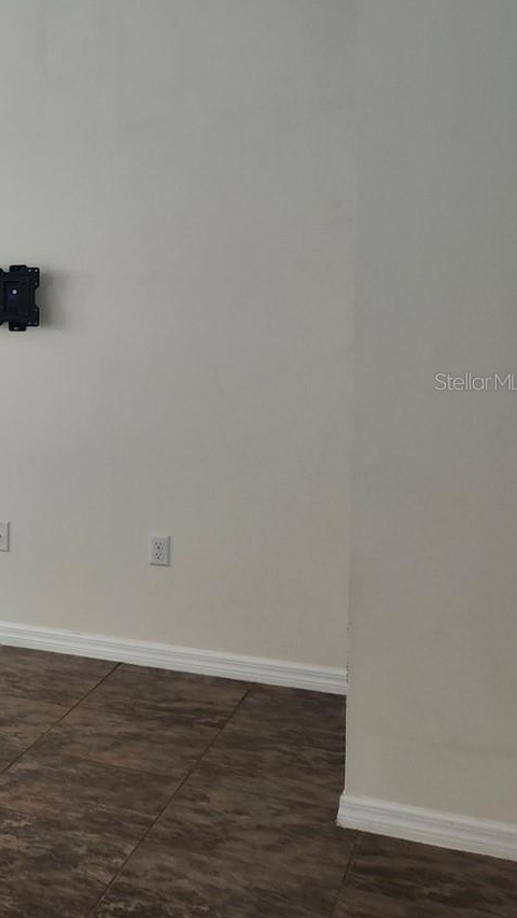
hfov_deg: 20.5
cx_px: -325
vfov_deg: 43.6
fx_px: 1145
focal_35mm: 47
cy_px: 381
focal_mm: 5.54
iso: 400
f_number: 1.8
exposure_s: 1/120
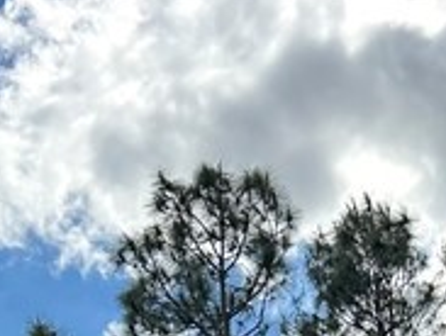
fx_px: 1730
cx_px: 370
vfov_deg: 9.3
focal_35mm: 134
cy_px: 923
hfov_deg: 14.6
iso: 80
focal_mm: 6.86
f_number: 1.78
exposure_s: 1/3472
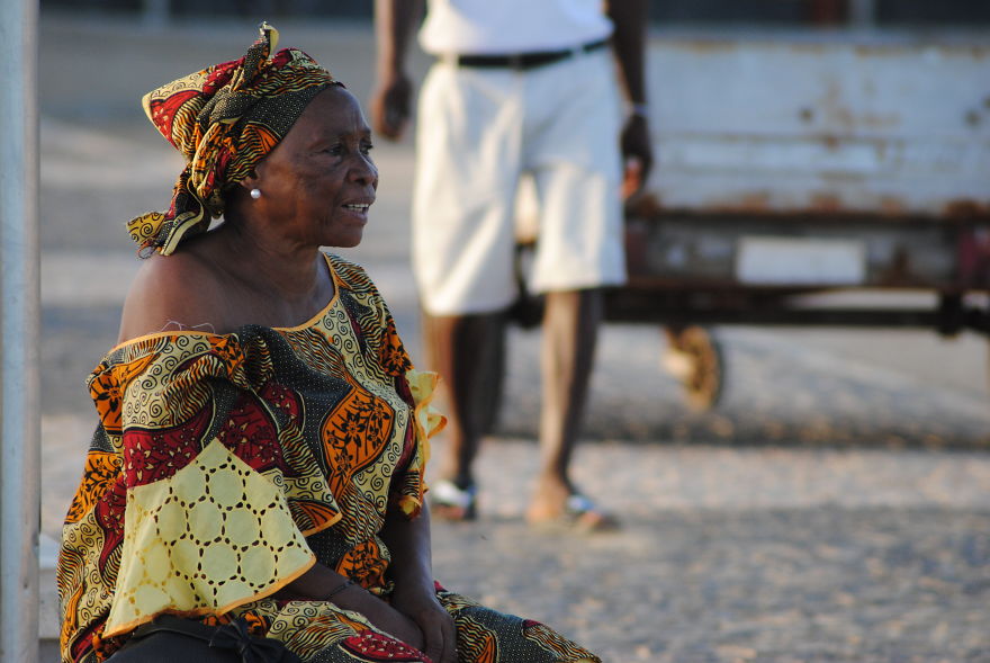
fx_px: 9911
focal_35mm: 360
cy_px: 332
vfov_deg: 3.8
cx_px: 495
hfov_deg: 5.7
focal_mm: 240
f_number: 5
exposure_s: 1/320
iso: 400
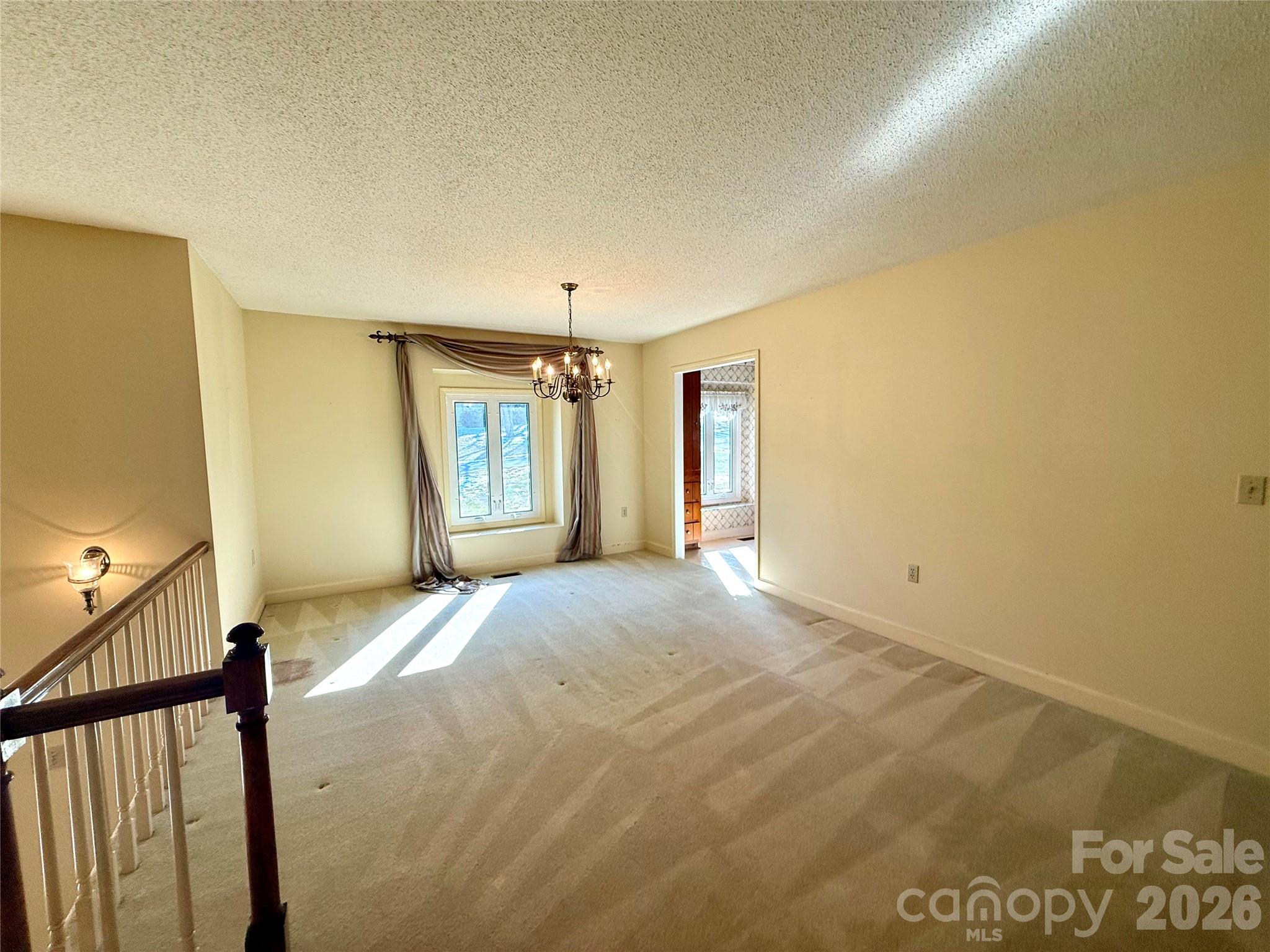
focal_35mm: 14
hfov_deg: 102.1
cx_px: 635
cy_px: 476
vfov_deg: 85.7
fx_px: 514
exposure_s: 1/127
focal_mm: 2.22
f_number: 2.2
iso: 64
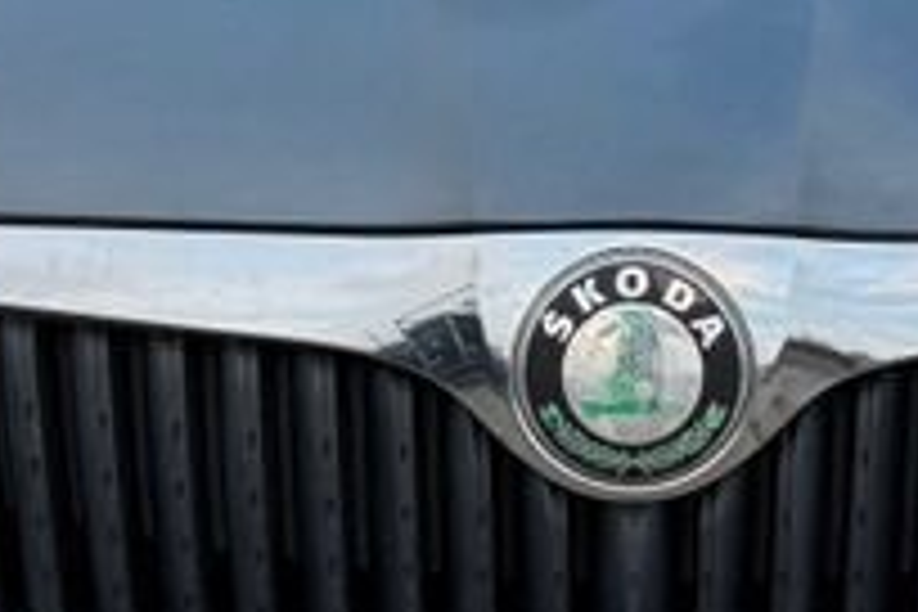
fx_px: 3187
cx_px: 724
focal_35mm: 125
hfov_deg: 16.3
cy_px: -4
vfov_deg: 10.9
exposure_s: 1/121
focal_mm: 6.76
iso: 100
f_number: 1.78
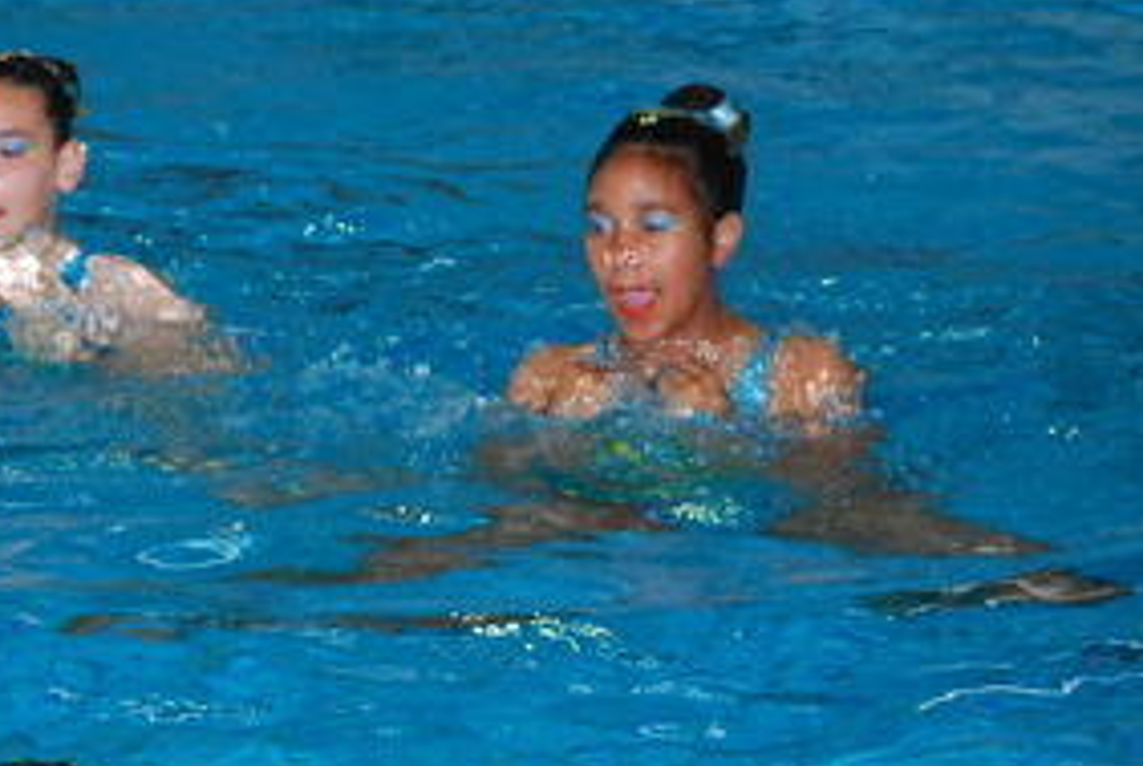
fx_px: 5951
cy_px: 166
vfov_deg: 7.4
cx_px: 272
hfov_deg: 10.9
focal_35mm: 187
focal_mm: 55
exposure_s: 1/125
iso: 720
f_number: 4
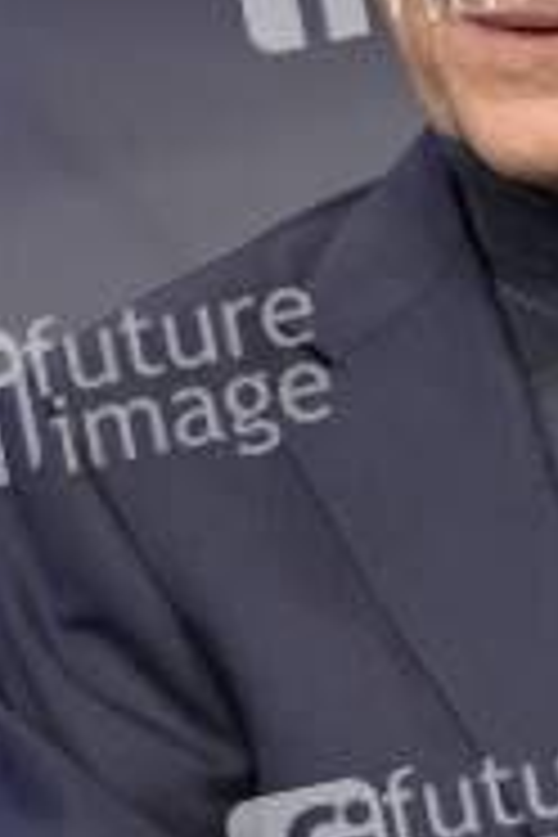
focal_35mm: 118
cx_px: 590
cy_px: 171
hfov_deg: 11.5
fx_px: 2743
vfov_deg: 17.2
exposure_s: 1/200
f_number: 5.6
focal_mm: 55
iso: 1600
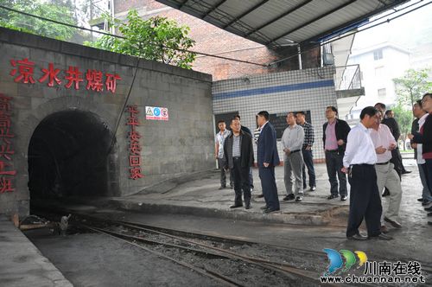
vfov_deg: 47.8
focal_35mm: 27
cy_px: 144
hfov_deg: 67.4
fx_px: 324
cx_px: 216
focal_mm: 18
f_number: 3.5
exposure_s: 1/80
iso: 800
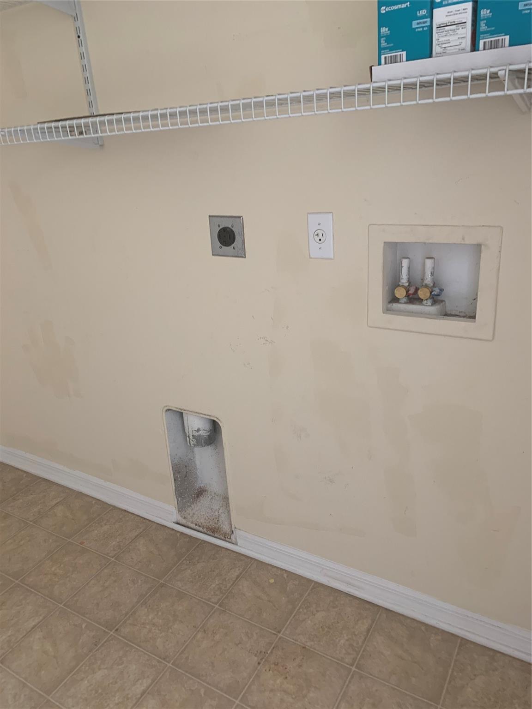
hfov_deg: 53.1
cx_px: 266
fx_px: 533
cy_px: 354
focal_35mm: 26
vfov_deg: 67.3
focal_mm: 4.25
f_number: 1.8
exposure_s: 1/60
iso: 125
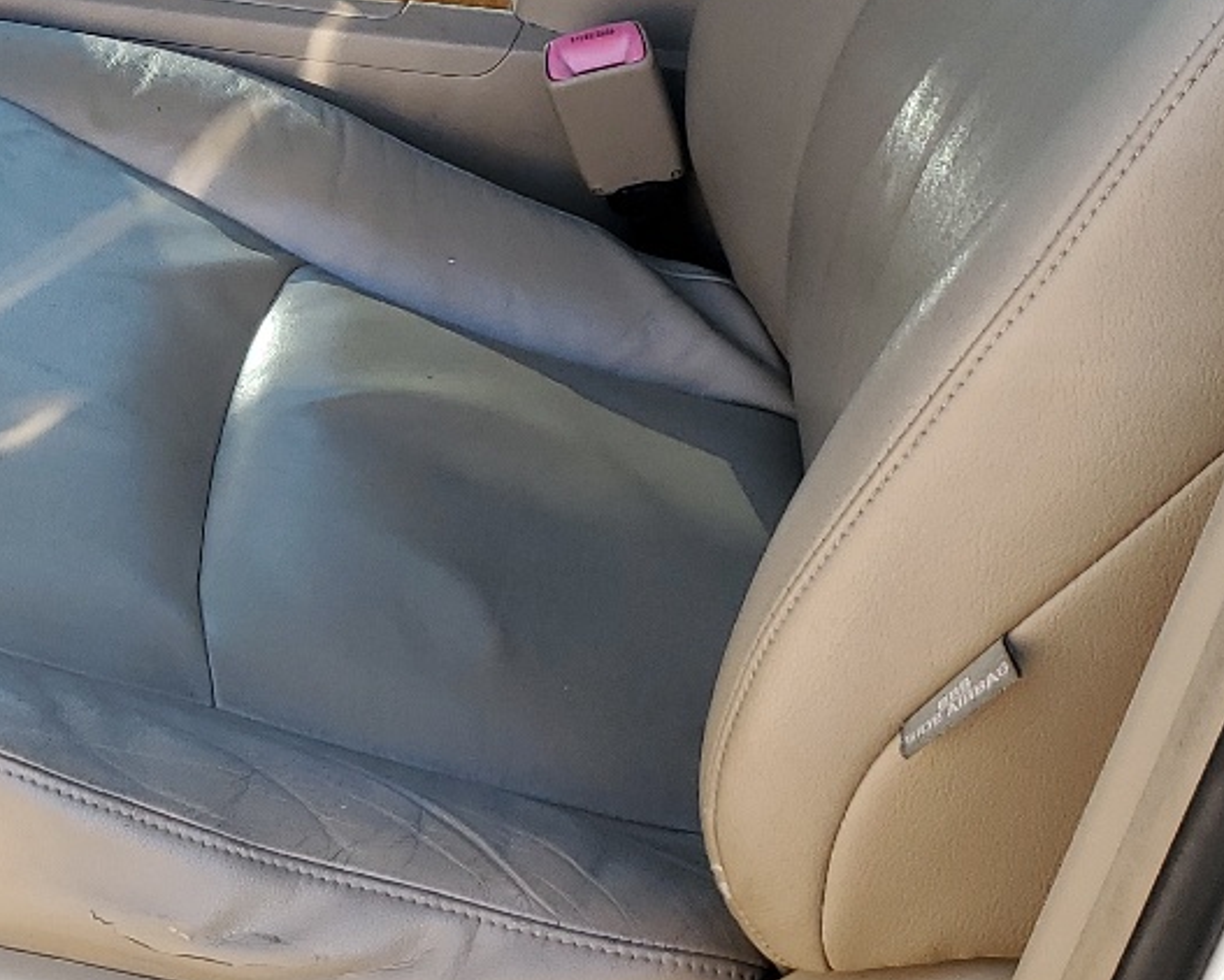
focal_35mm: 77
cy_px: 95
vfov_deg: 19.5
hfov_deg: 23.6
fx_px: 2790
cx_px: -23
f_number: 1.5
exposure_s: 1/357
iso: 50
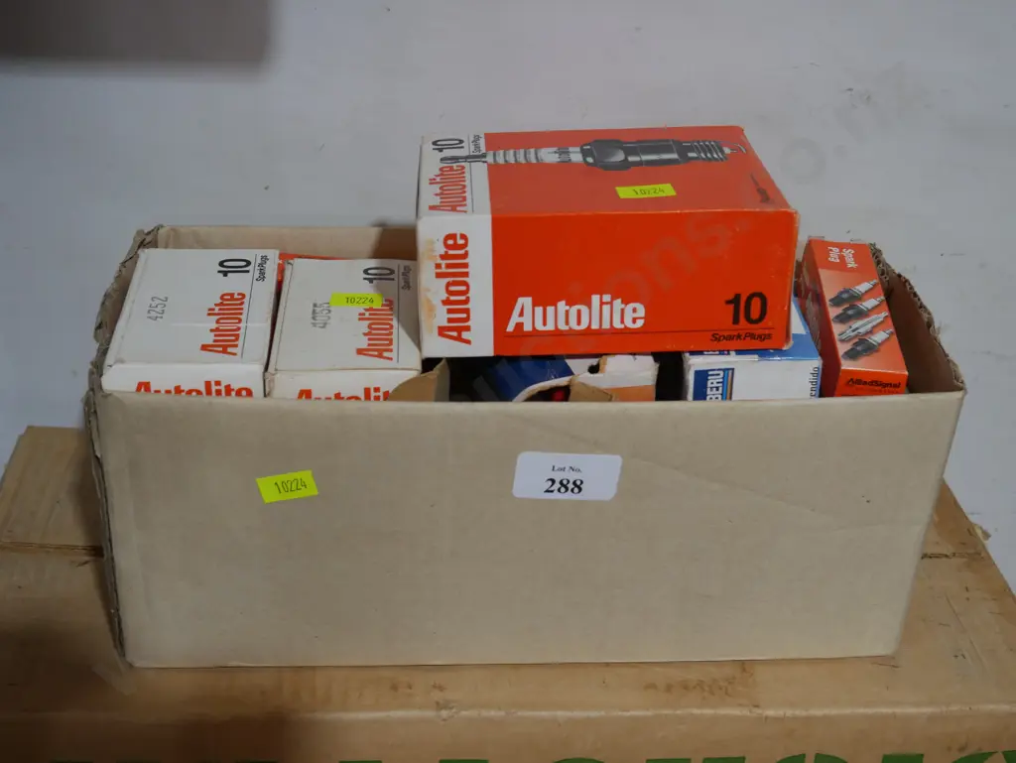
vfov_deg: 31.5
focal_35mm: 46
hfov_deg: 41.2
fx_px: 1351
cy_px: 382
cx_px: 508
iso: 500
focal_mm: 23
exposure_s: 1/60
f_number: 5.1
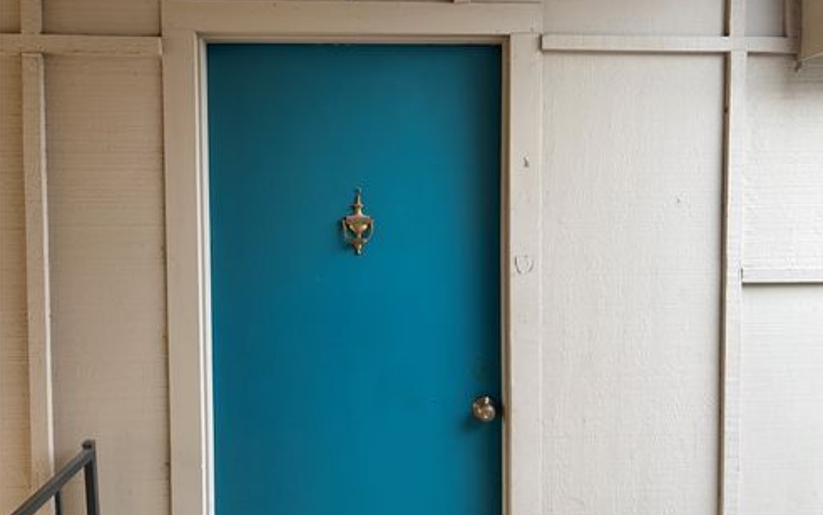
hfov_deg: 66.4
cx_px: 413
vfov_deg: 44.5
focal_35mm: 28
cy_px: 237
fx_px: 628
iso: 125
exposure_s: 1/79
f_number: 1.6
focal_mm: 5.96
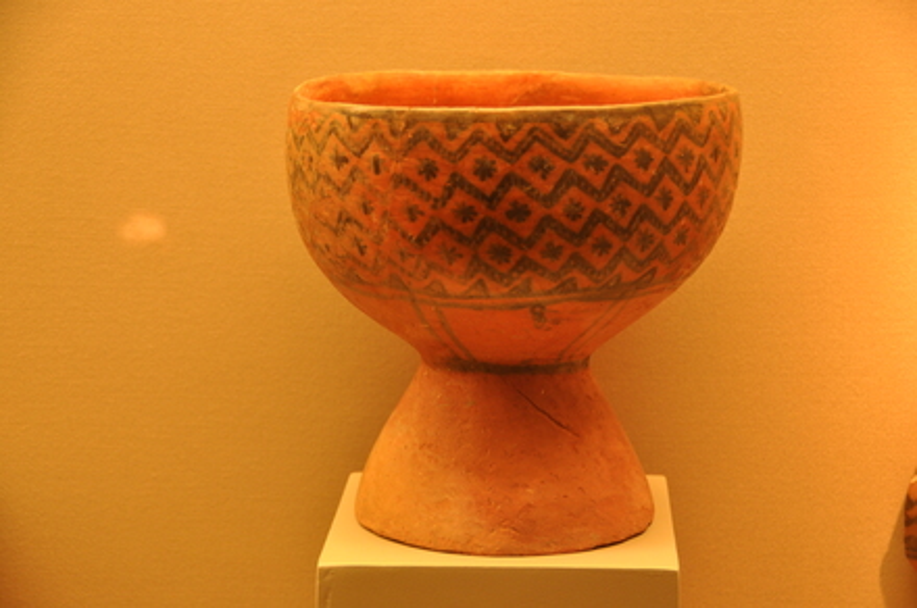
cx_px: 458
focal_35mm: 93
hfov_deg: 21.9
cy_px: 304
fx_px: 2365
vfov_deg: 14.7
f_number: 4.8
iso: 640
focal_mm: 62
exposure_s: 1/15
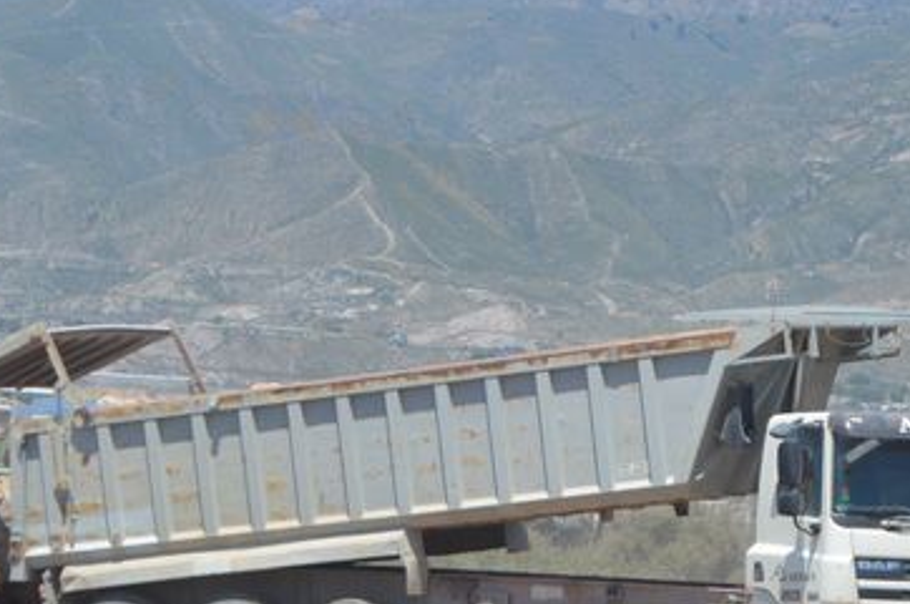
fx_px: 5890
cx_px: 166
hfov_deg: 8.8
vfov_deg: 5.9
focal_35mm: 233
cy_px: 352
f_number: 9
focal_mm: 55
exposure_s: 1/320
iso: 100
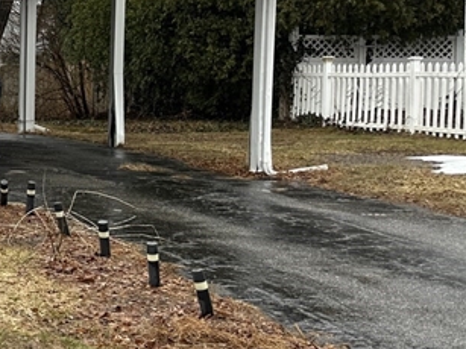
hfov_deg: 19.7
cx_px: -308
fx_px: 1077
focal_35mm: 80
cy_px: 120
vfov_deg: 18.4
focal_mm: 6.86
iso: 80
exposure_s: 1/638
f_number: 1.78
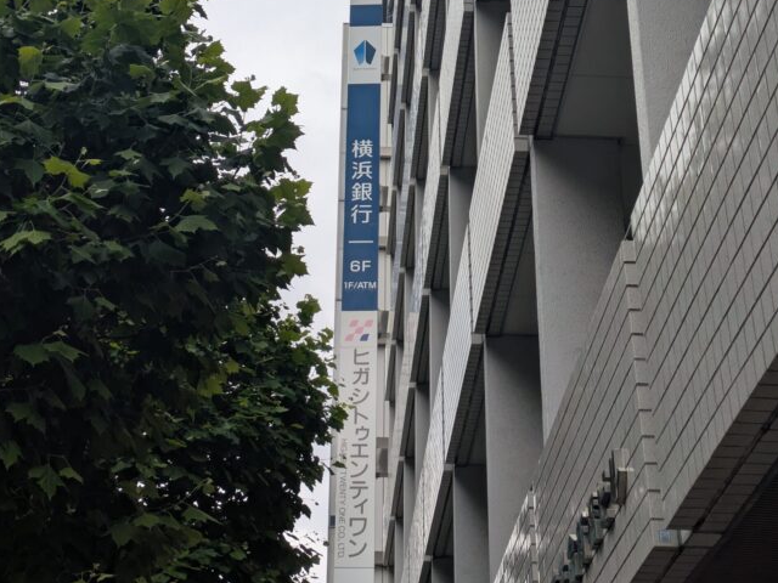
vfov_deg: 20.9
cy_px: 61
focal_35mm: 69
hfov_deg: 28.2
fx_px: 1551
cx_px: 389
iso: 53
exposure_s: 1/1311
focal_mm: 5.43
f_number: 1.89
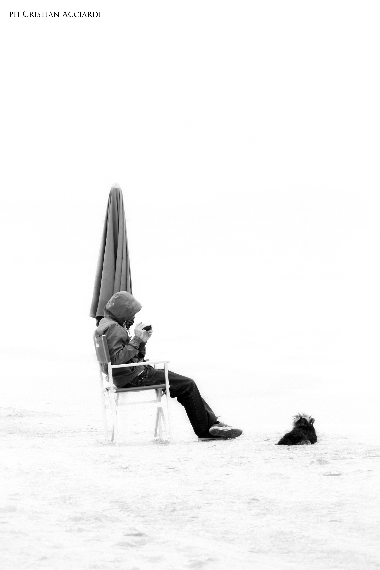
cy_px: 285
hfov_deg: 3.4
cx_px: 190
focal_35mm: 405
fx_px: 6412
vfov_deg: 5.1
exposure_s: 1/200
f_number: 6.3
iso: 200
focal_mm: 270
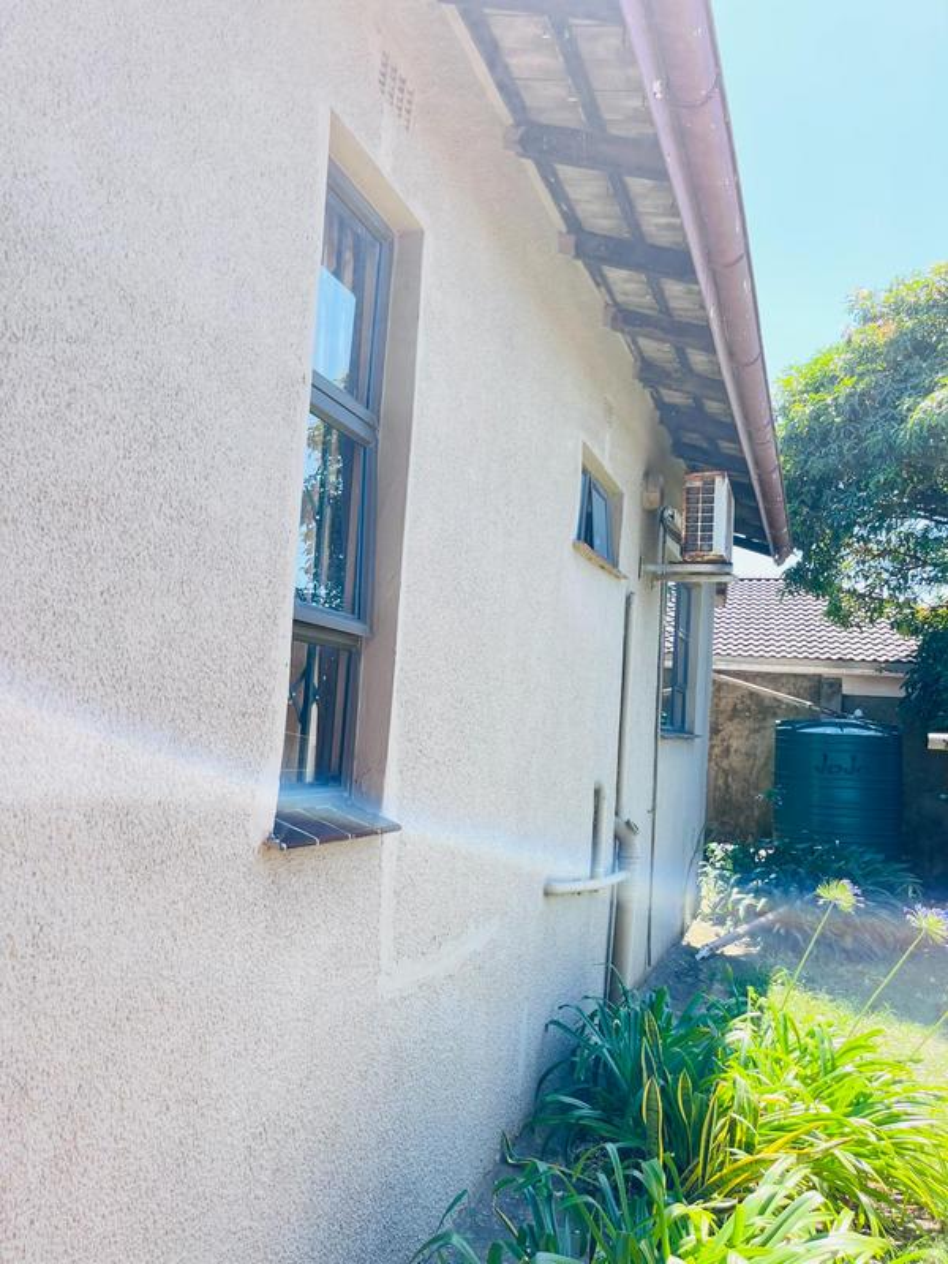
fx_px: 949
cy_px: 632
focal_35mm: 26
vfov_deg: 67.3
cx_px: 474
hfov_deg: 53.1
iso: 50
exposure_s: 1/375
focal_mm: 5.1
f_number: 1.6
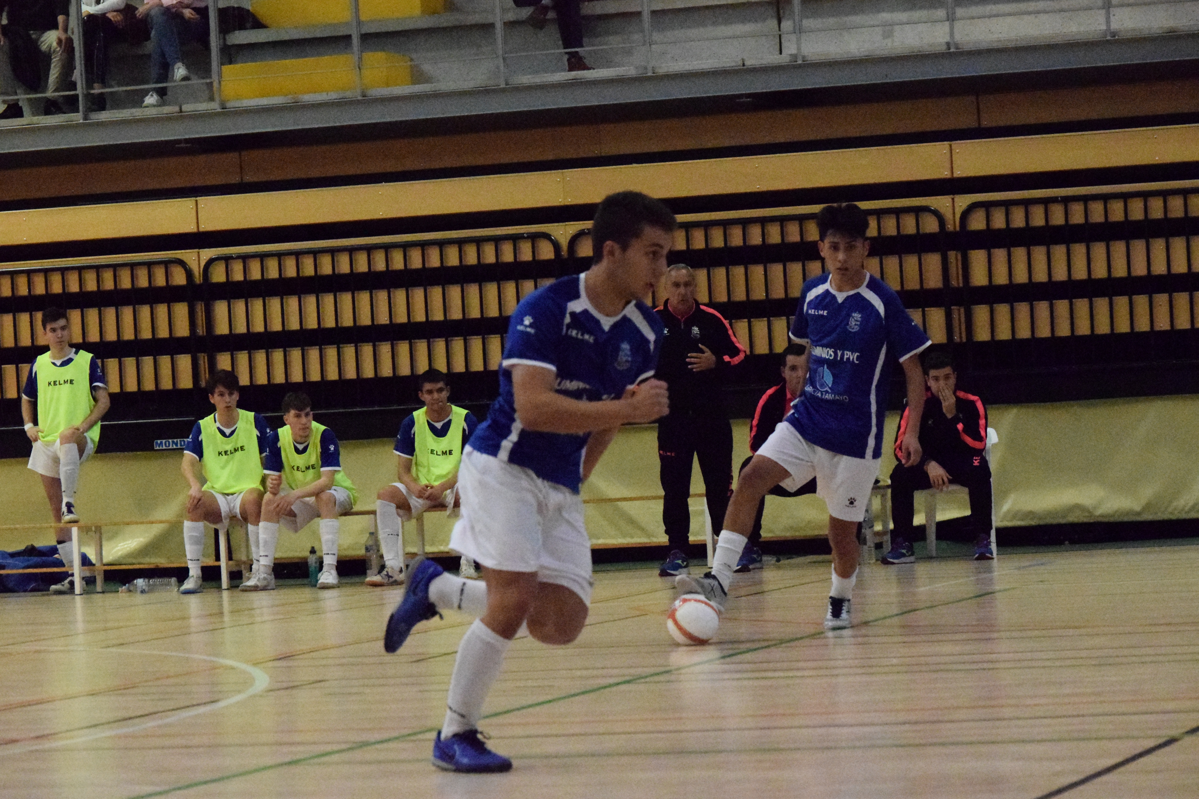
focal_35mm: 129
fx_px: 4296
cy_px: 400
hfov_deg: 15.9
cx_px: 600
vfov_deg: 10.6
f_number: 7.1
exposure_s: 1/1600
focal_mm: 86
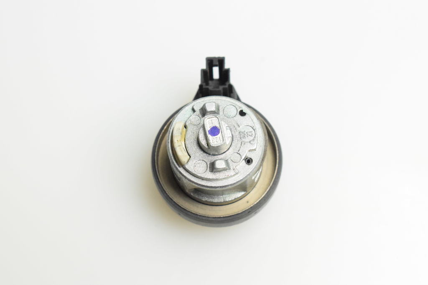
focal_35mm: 82
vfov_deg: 16.5
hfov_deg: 24.6
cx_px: 214
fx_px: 980
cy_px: 142
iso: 6400
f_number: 10
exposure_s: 1/400
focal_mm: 55
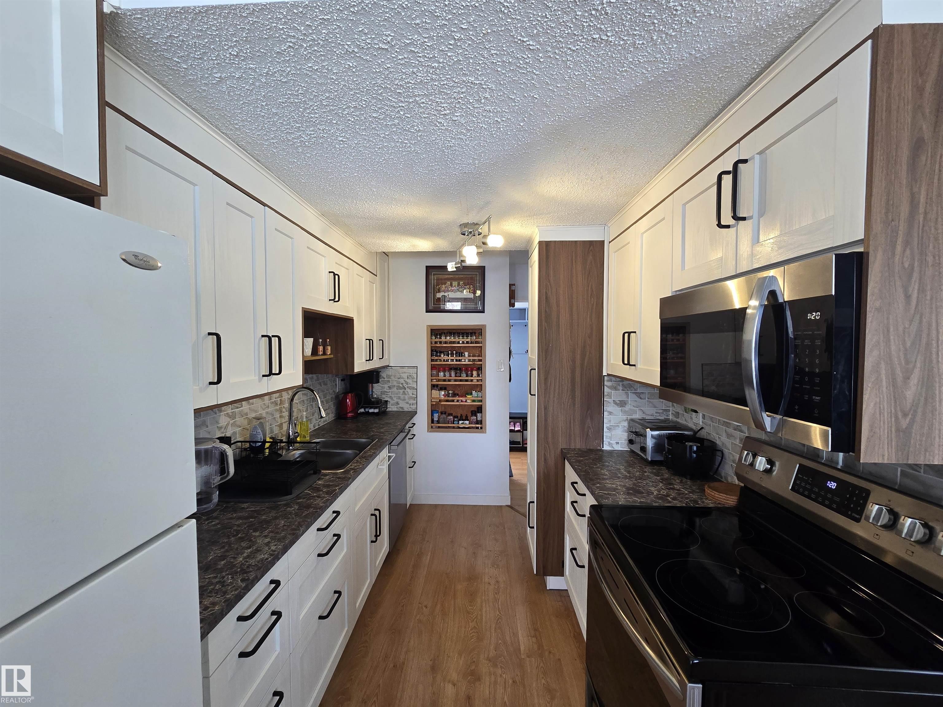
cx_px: 472
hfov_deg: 106.2
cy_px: 354
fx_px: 354
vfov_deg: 89.9
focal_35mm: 13
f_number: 2.2
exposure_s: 1/60
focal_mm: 2.2
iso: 125
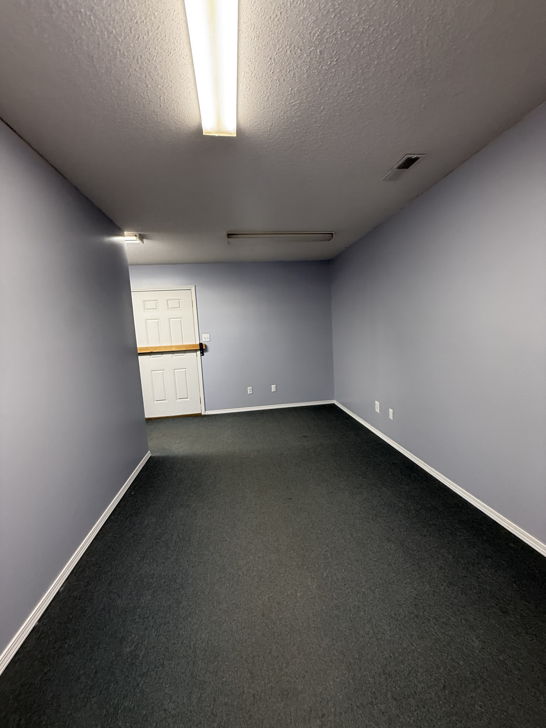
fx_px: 294
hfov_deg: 85.7
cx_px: 273
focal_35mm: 14
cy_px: 364
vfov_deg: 102.1
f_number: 2.2
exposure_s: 1/60
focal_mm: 2.22
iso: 200
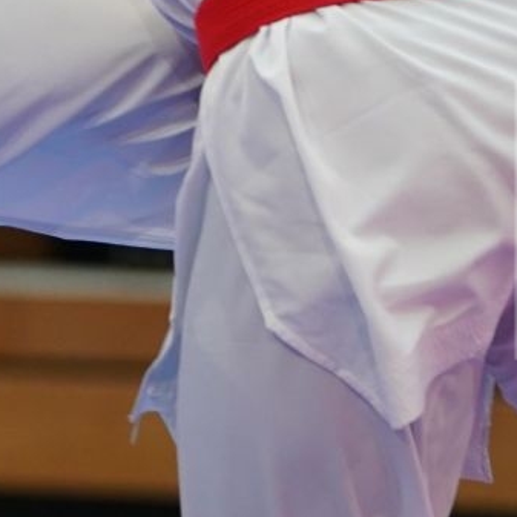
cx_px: -382
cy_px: -325
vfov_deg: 2.4
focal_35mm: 735
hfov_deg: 2.4
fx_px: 12420
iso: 1600
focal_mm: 162
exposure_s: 1/1000
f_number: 2.8
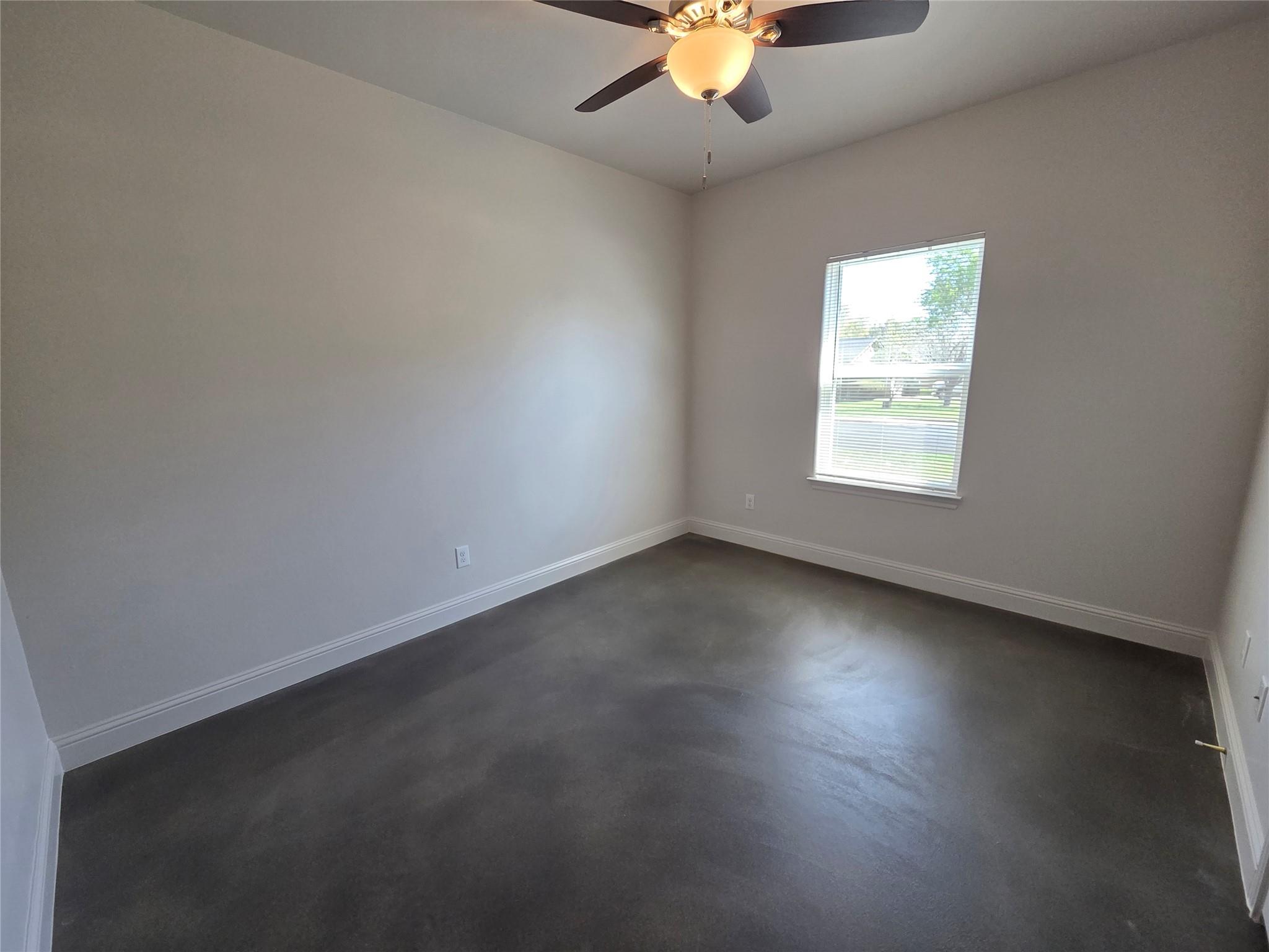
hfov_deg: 106.2
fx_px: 477
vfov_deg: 89.9
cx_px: 634
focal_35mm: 13
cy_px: 476
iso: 200
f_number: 2.2
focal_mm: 2.2
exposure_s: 1/120
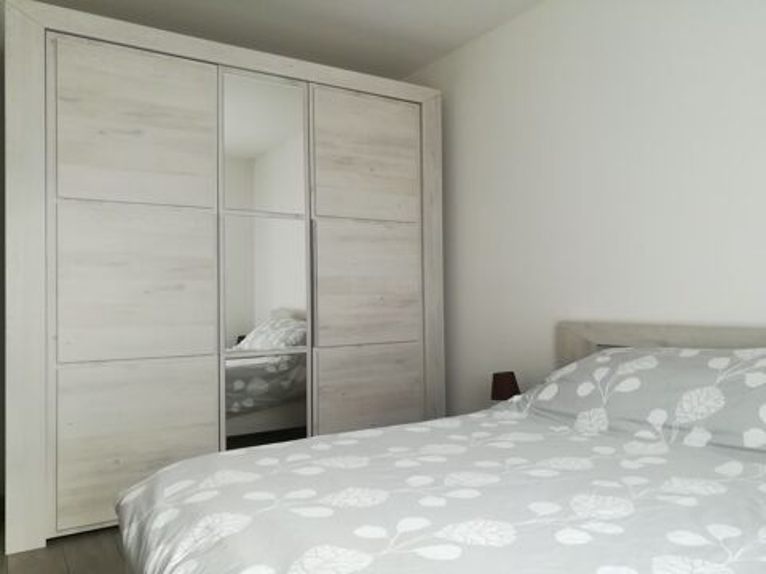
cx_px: 383
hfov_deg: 67.3
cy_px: 287
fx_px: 575
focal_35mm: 26
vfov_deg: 53.1
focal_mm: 3.83
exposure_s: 1/30
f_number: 2.2
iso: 100
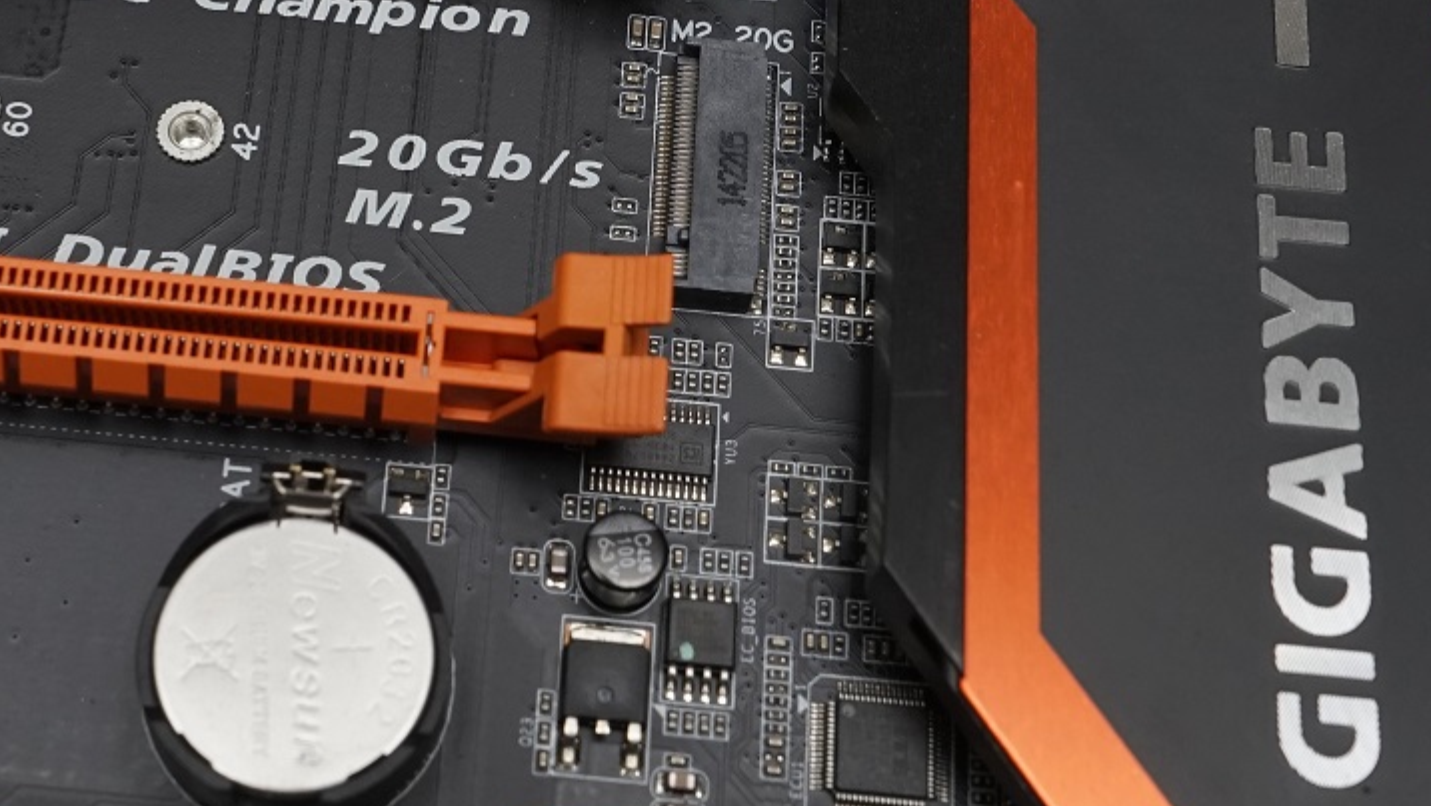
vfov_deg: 17.6
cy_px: 152
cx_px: 456
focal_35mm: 68
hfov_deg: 30.7
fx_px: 2581
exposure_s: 1/60
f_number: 9
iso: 800
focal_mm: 31
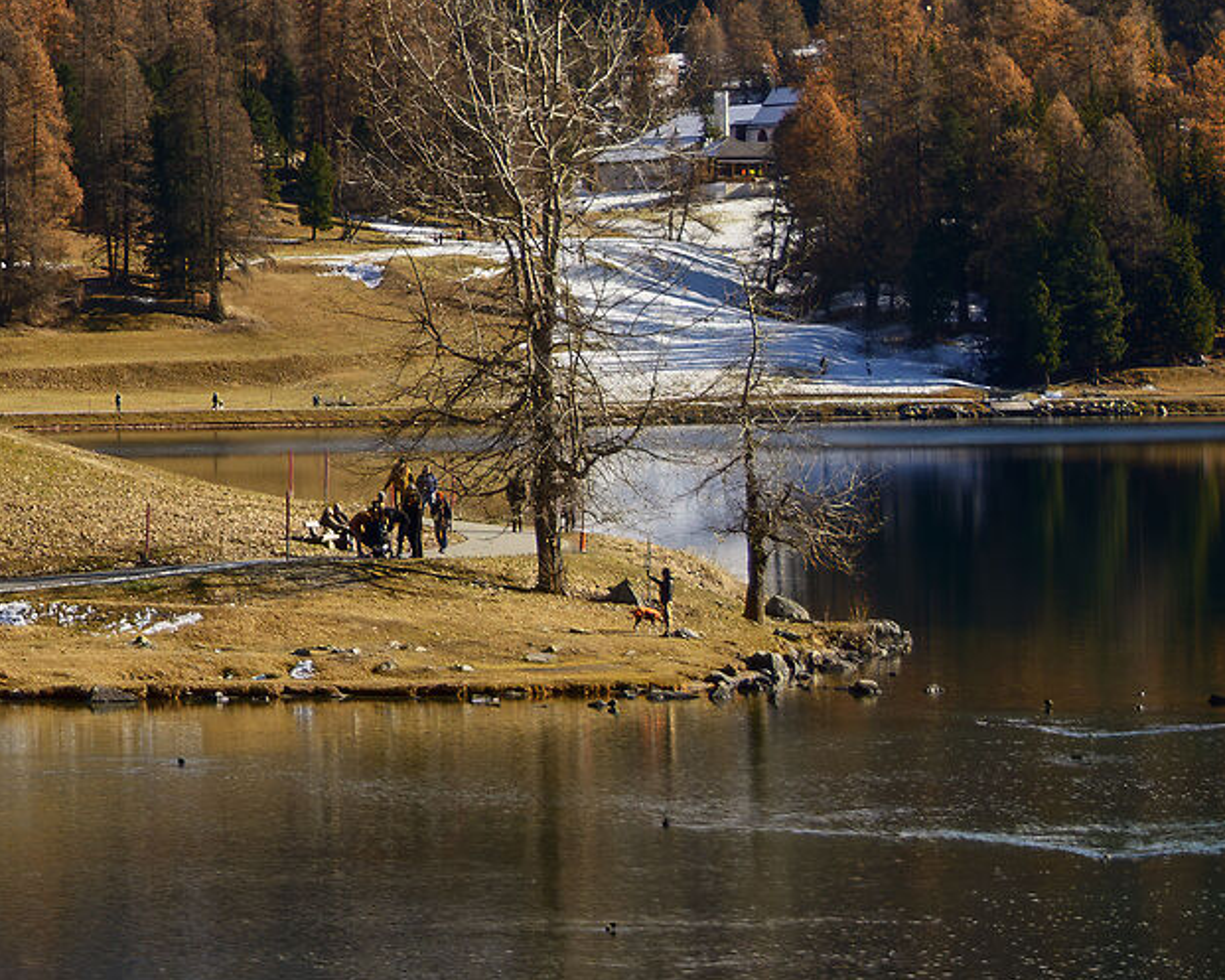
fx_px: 9210
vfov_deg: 6.1
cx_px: -935
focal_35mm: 254
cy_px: -215
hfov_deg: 7.4
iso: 200
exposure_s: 1/320
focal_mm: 70
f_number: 10
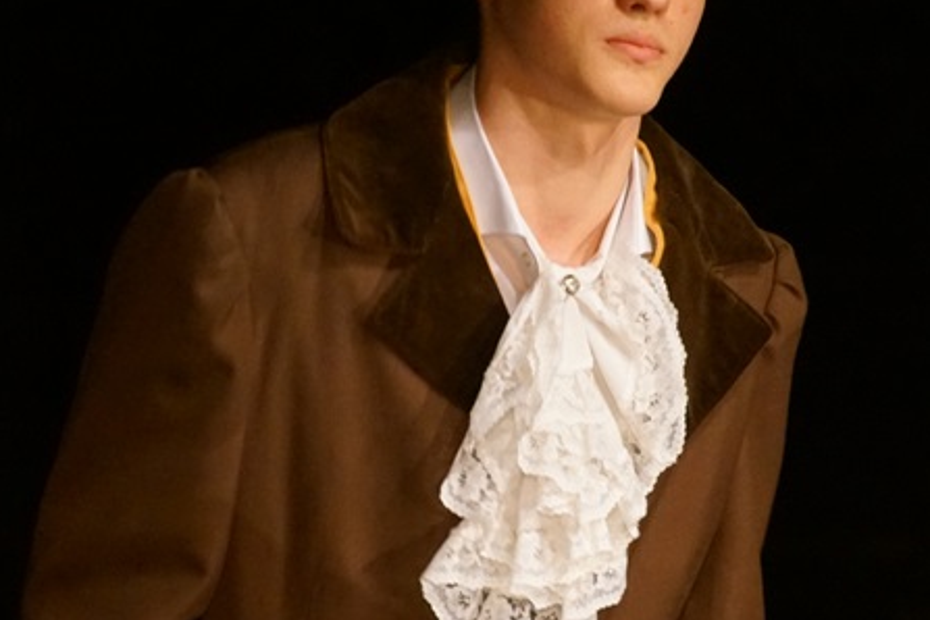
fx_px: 17333
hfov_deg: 3.1
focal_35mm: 671
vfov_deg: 2.0
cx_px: 585
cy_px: 386
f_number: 6.3
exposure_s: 1/100
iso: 3200
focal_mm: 200
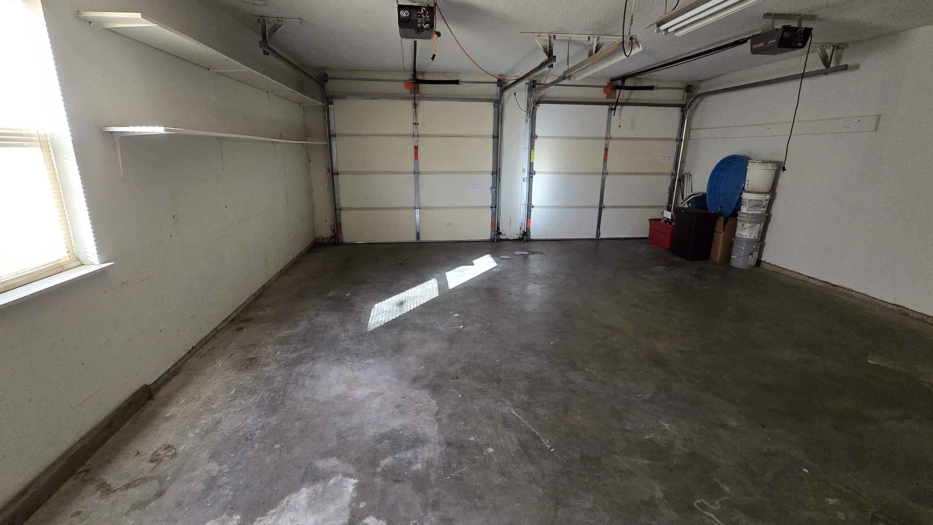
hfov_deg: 103.0
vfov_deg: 70.5
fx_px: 371
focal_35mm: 15
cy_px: 255
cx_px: 463
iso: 500
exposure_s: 1/60
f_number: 2.2
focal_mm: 2.2
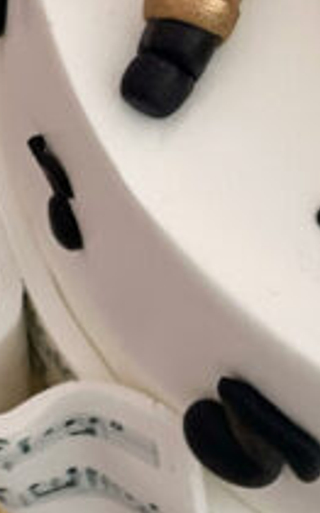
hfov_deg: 4.5
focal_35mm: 288
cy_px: 98
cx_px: 587
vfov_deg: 7.3
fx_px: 4024
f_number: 2.8
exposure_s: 1/121
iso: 64
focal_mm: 9
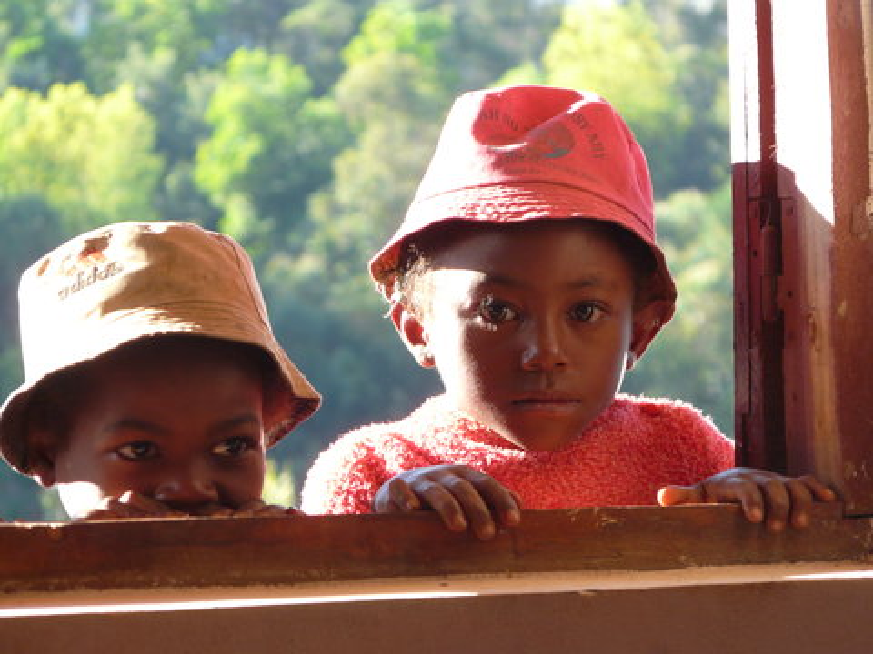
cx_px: 436
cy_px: 327
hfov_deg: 8.5
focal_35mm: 234
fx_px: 5901
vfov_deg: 6.4
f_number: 3.6
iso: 100
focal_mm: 38.4
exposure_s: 1/80
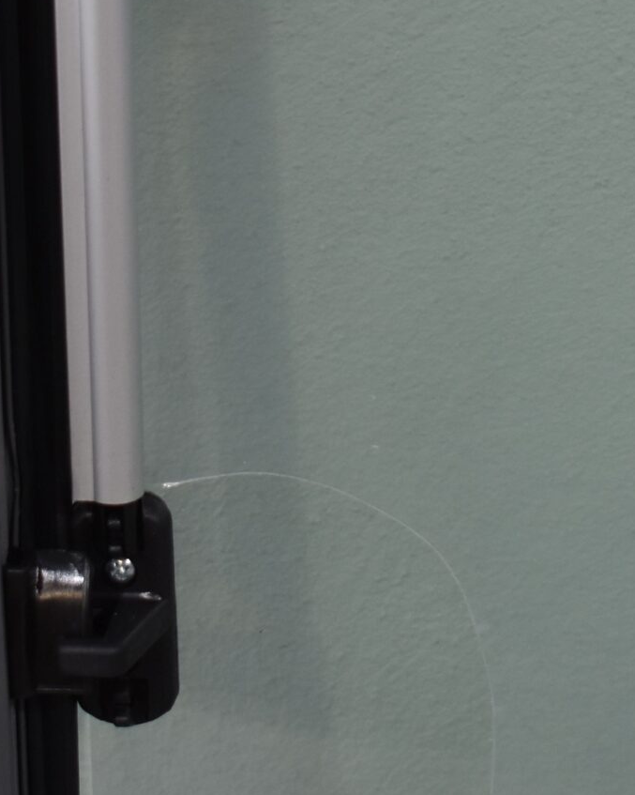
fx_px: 2901
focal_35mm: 123
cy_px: 248
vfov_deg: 15.6
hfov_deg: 12.4
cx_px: 498
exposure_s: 1/250
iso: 720
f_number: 4.2
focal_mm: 29
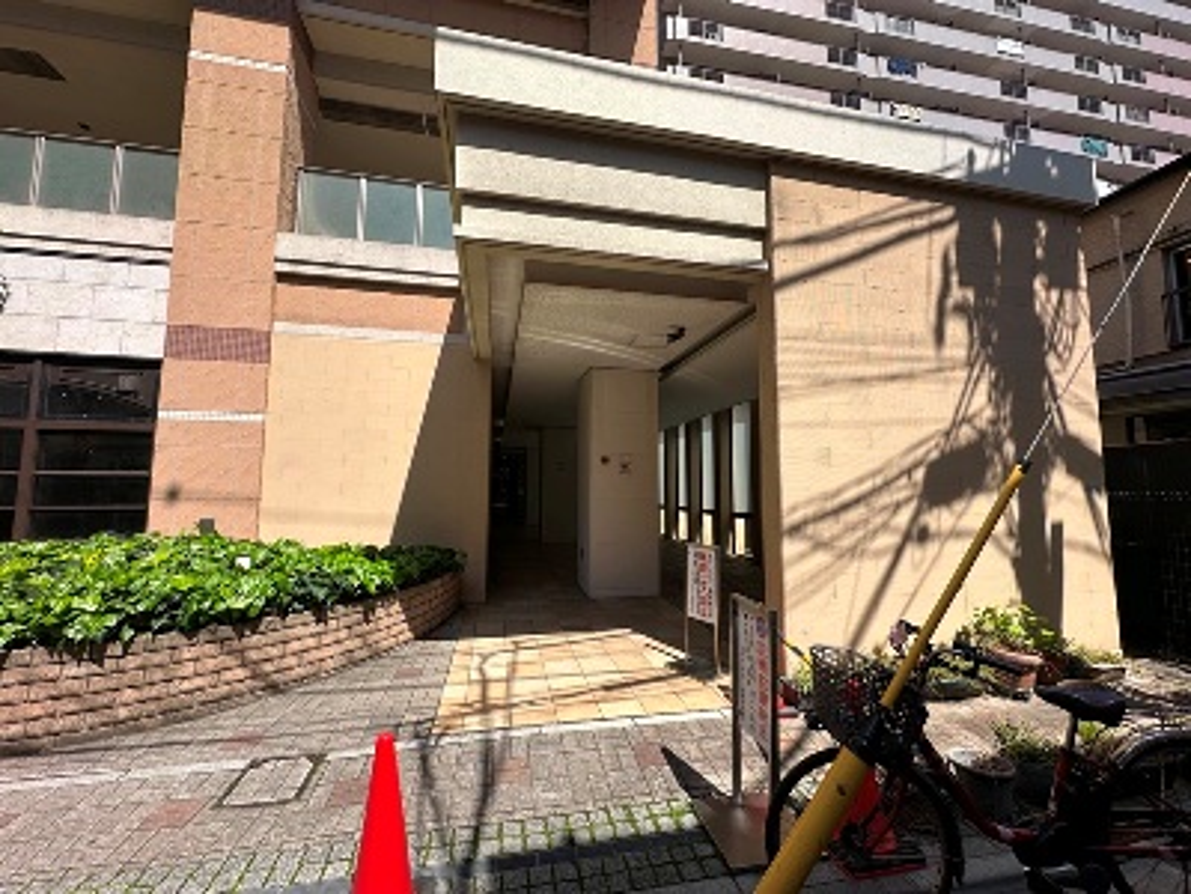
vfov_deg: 85.7
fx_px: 482
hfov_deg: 102.1
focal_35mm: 14
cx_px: 596
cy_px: 447
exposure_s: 1/1208
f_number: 2.2
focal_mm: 2.22
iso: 40
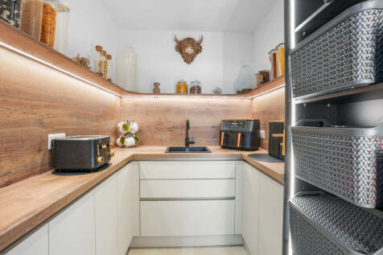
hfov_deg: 93.3
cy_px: 128
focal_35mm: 17
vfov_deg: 70.4
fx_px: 181
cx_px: 192
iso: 200
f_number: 6.3
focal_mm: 17
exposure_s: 1/2
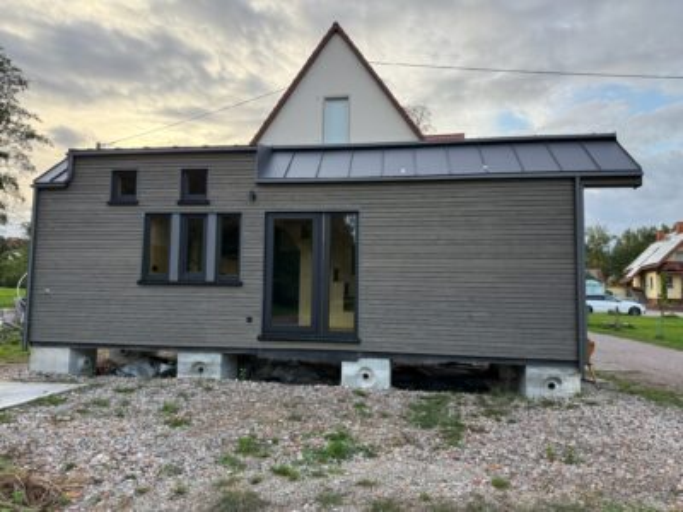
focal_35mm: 24
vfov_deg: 56.8
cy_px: 256
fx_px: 474
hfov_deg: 71.6
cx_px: 342
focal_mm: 6.76
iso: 100
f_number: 1.78
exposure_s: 1/336
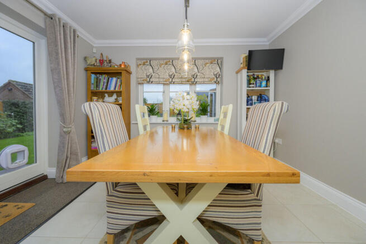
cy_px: 122
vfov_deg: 81.2
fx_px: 142
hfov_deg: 104.2
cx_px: 183
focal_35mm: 14
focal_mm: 14
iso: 500
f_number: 7.1
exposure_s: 1/125
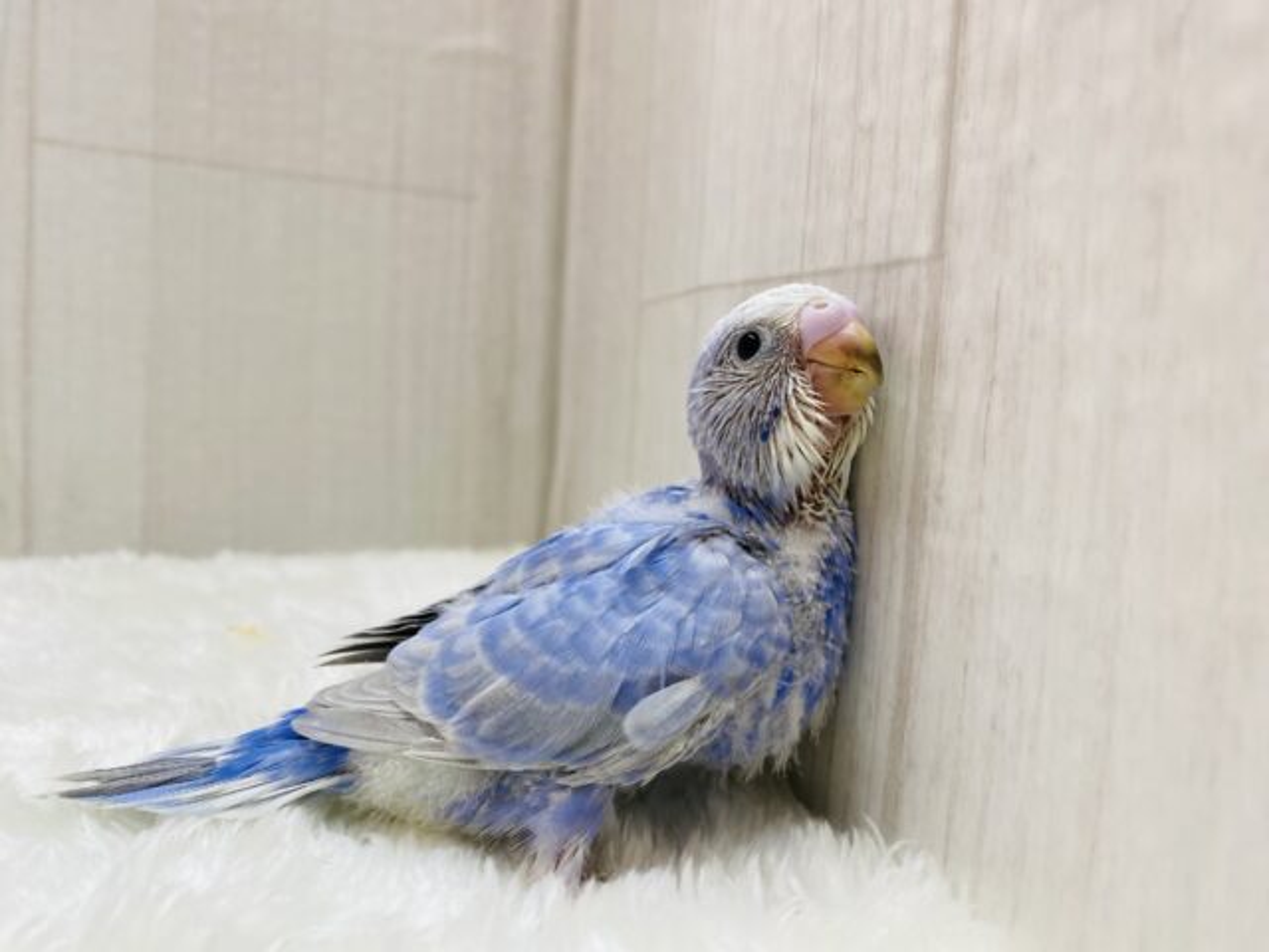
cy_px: 476
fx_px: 916
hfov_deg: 69.4
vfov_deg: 54.9
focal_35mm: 25
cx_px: 634
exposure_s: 1/100
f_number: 1.8
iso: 50
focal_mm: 4.25
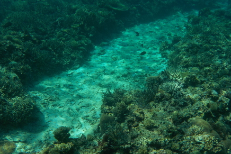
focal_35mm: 32
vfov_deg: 41.0
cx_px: 117
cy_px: 88
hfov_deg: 58.7
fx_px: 205
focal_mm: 4.1
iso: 125
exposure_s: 1/1250
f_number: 3.3
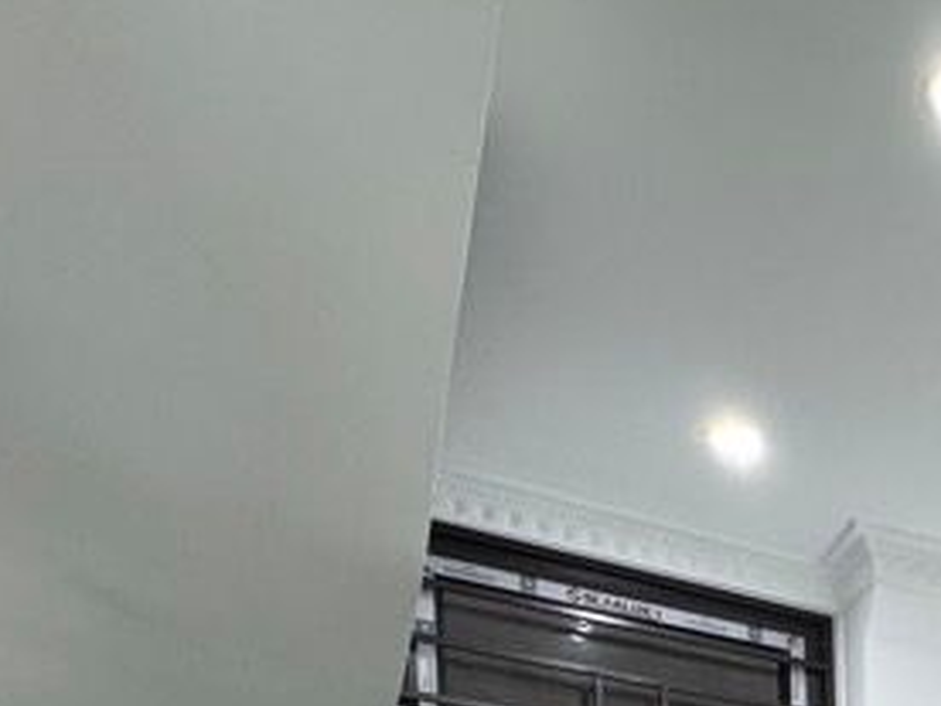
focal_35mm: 52
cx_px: 1214
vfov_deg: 21.3
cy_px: 1183
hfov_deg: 29.7
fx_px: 1414
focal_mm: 2.22
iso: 160
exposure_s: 1/100
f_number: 2.2
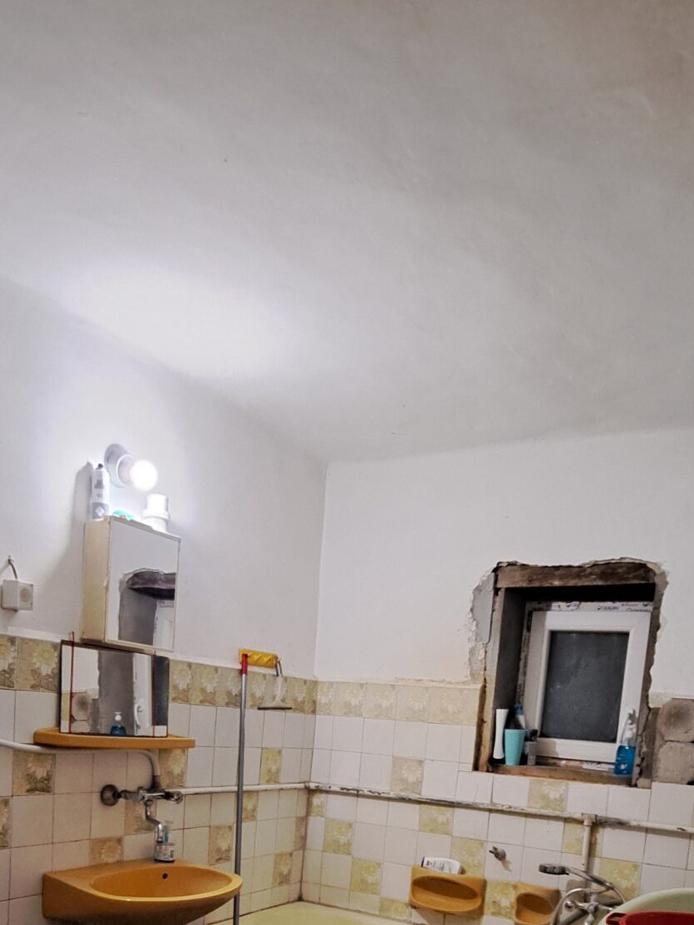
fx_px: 802
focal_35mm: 30
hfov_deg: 46.8
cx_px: 333
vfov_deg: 52.8
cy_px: 828
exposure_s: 1/25
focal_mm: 1.74
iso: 250
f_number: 2.2
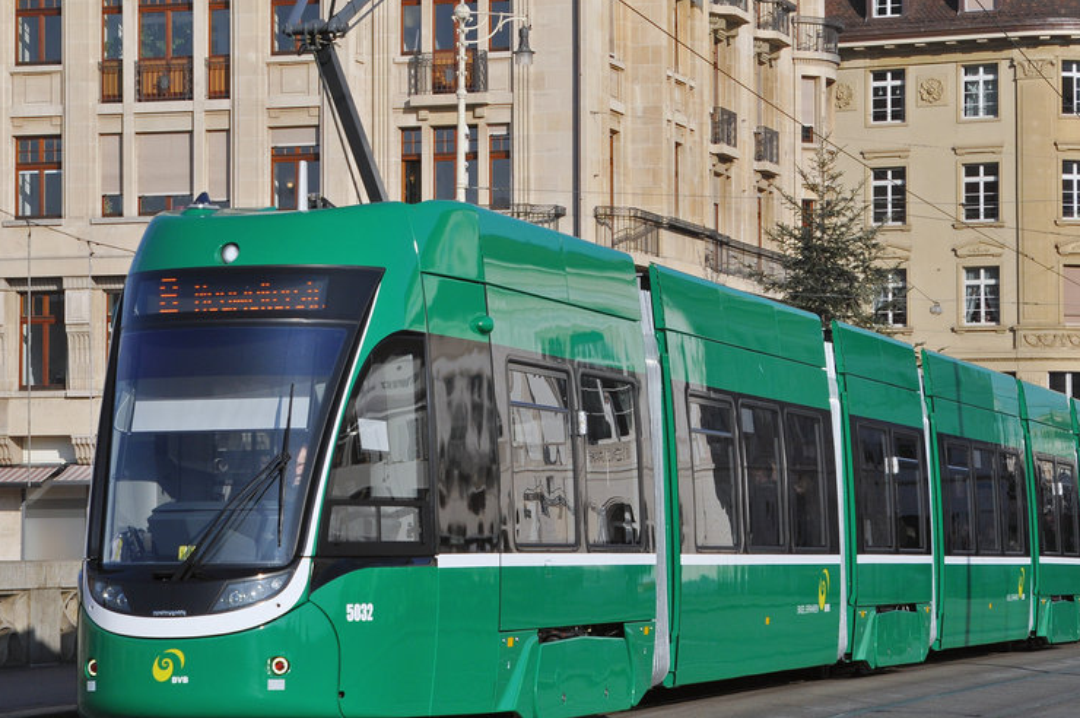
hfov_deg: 19.1
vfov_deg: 12.8
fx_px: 3207
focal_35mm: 107
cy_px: 249
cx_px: 498
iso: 250
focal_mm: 44
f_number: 10
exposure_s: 1/800
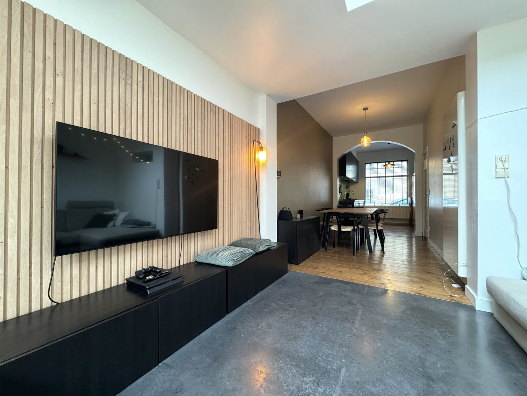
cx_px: 264
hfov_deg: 102.1
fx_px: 213
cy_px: 198
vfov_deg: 85.7
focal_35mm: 14
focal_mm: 2.22
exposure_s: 1/50
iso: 320
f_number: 2.2
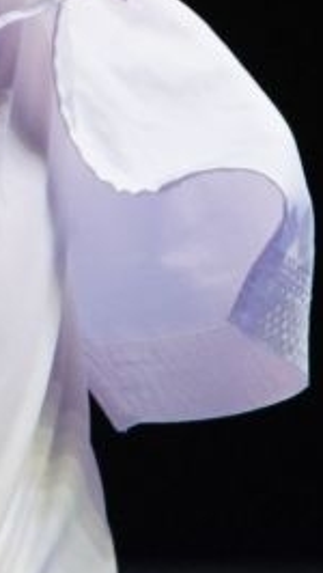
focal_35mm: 1339
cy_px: -661
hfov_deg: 0.9
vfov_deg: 1.6
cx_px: -588
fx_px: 20349
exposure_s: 1/1000
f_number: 2.8
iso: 2000
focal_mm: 189
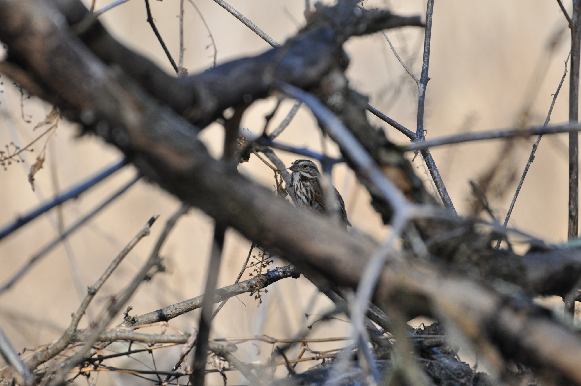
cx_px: 290
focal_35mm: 750
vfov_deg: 1.8
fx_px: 12090
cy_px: 193
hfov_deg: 2.8
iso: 800
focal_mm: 500
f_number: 5.6
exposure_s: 1/2000
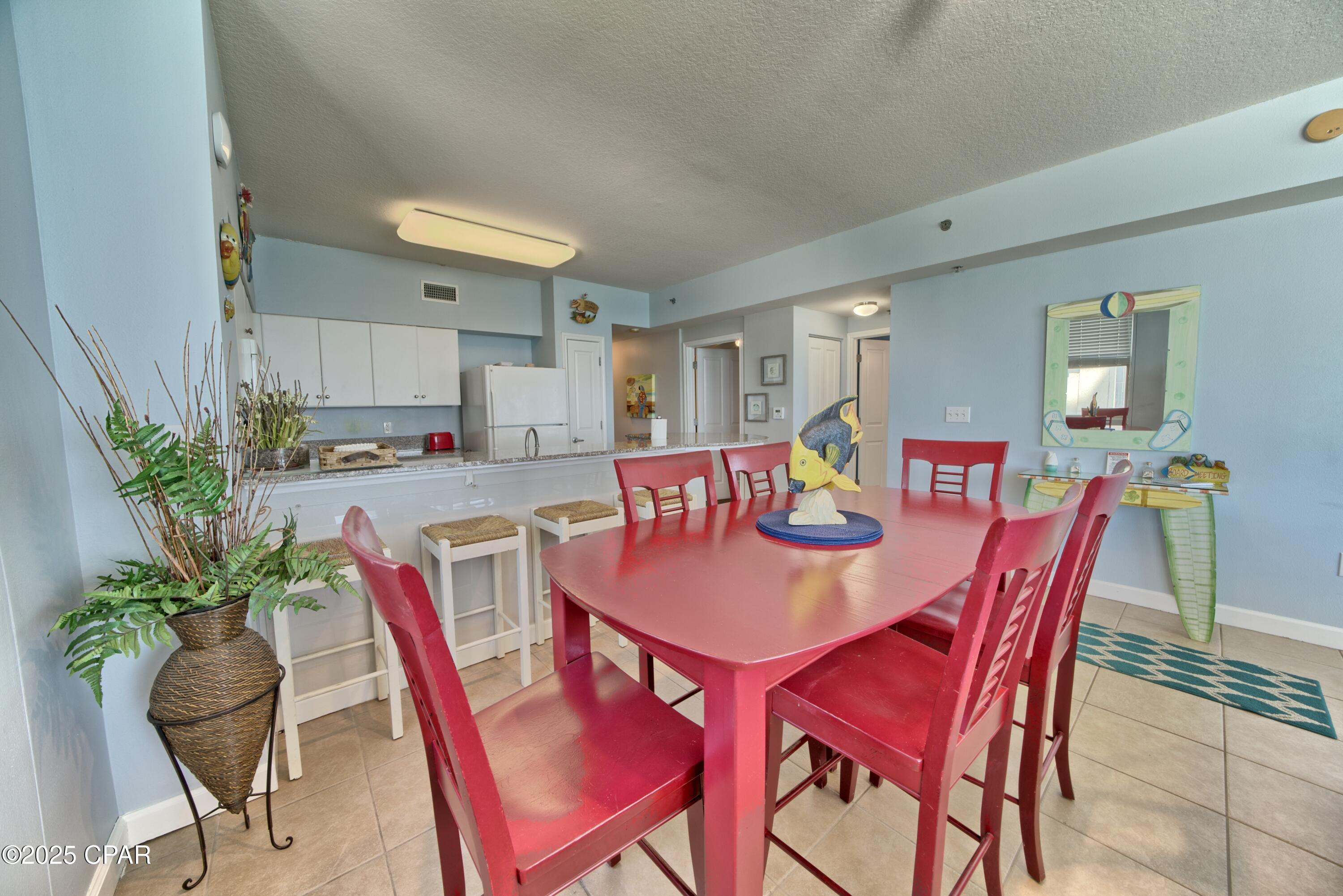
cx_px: 672
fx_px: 448
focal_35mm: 12
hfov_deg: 112.6
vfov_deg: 90.0
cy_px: 448
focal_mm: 12
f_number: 8
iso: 500
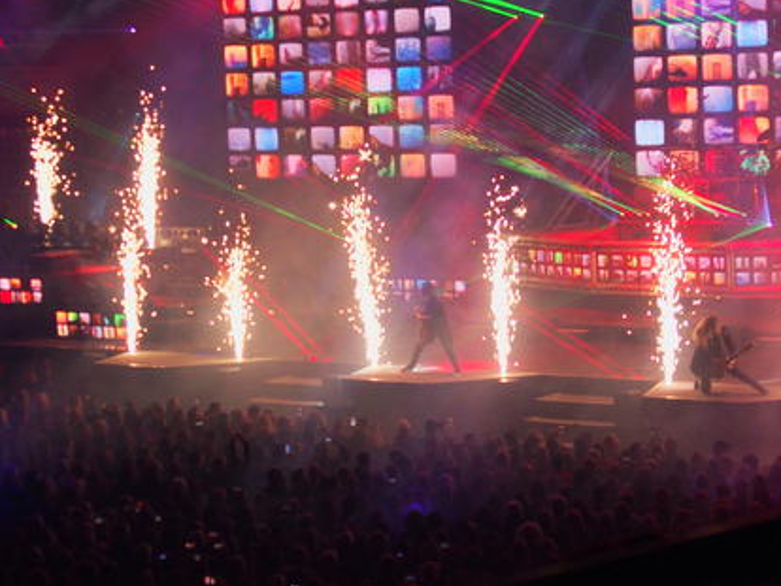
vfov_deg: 14.8
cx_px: 379
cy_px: 292
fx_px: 2257
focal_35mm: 100
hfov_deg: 19.6
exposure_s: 1/125
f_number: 2.8
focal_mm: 19.6
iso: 200
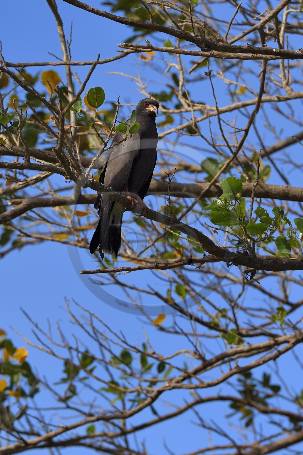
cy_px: 228
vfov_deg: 10.3
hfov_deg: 6.9
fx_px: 2526
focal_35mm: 200
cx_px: 152
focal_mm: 200
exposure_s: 1/400
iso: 200
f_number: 9
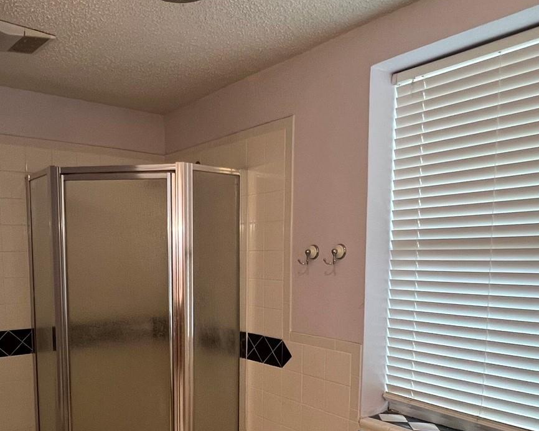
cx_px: 229
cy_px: 317
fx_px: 479
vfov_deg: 47.0
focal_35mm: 30
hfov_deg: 58.5
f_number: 1.8
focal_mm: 1.57
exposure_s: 1/120
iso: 250
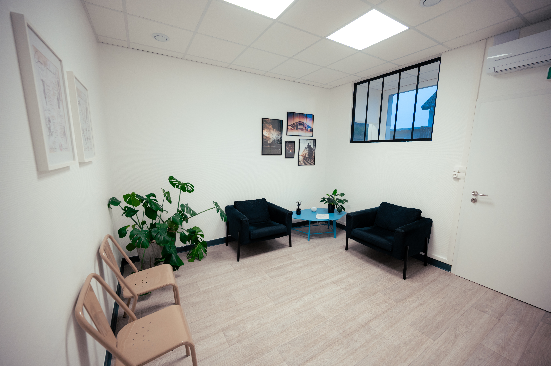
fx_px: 214
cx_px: 276
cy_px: 183
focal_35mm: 14
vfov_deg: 81.1
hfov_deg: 104.3
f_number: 4
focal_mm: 14
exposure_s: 1/80
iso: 640
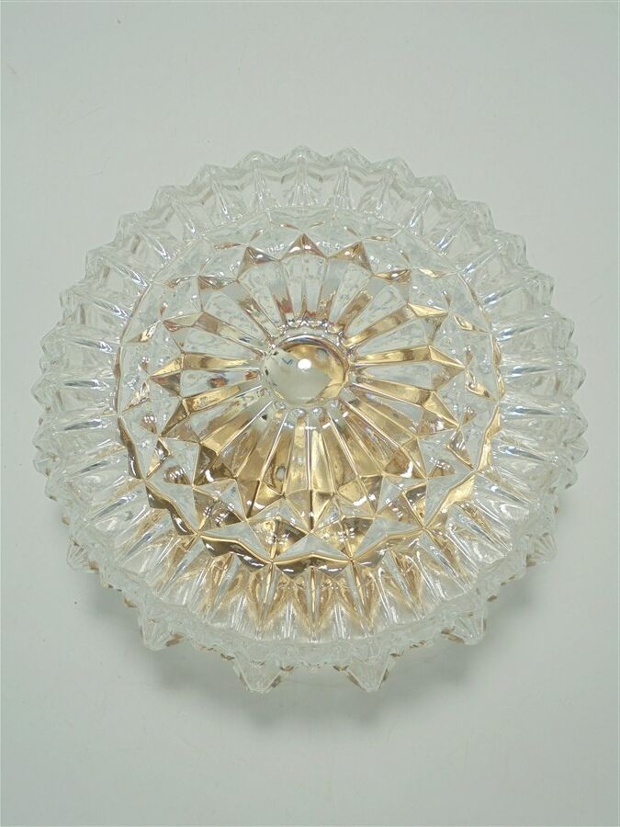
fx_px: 812
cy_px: 414
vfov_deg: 54.0
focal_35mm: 34
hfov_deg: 41.8
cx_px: 310
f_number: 4
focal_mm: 6.1
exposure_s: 1/100
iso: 100
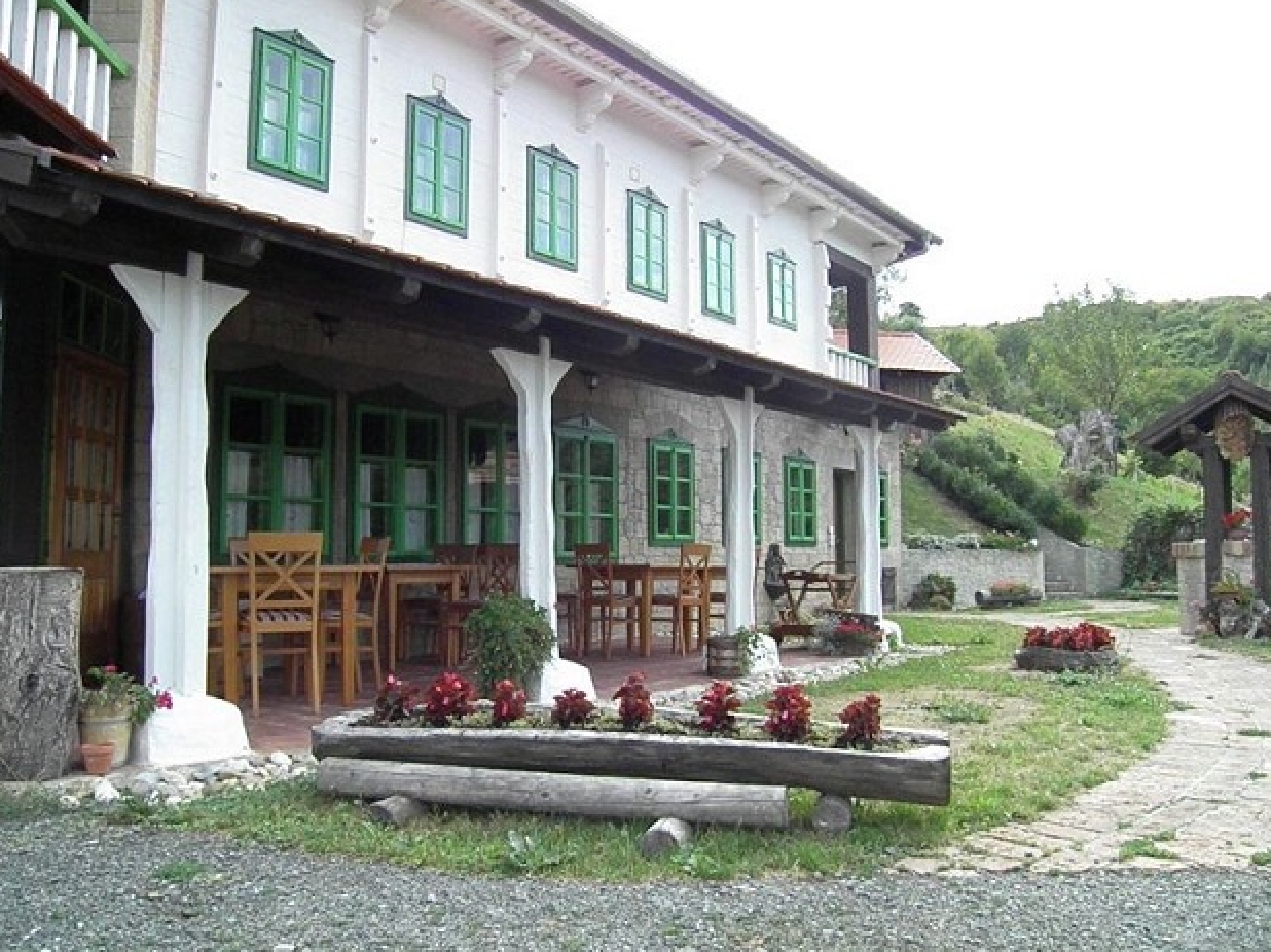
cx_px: 633
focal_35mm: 29
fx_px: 1064
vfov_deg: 48.2
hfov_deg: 61.7
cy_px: 469
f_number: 3.6
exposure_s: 1/800
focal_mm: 4.9
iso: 500
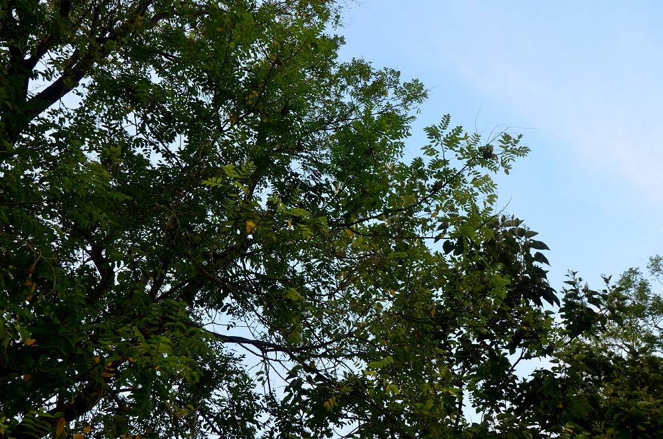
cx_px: 332
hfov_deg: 57.3
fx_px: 606
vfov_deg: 39.8
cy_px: 220
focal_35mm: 33
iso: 400
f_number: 5.6
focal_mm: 22
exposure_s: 1/125
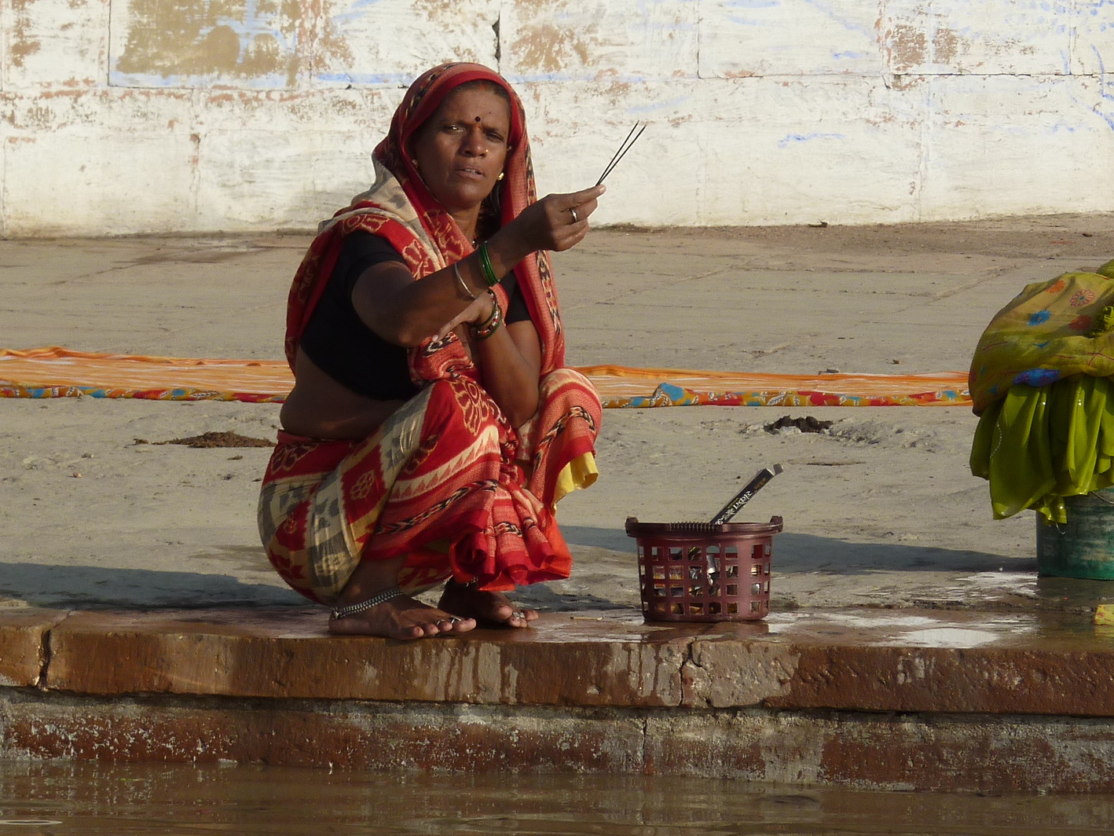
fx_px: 9914
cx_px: 468
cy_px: 409
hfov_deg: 6.4
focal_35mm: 308
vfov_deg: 4.8
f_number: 5.6
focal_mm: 29.9
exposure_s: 1/500
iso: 80
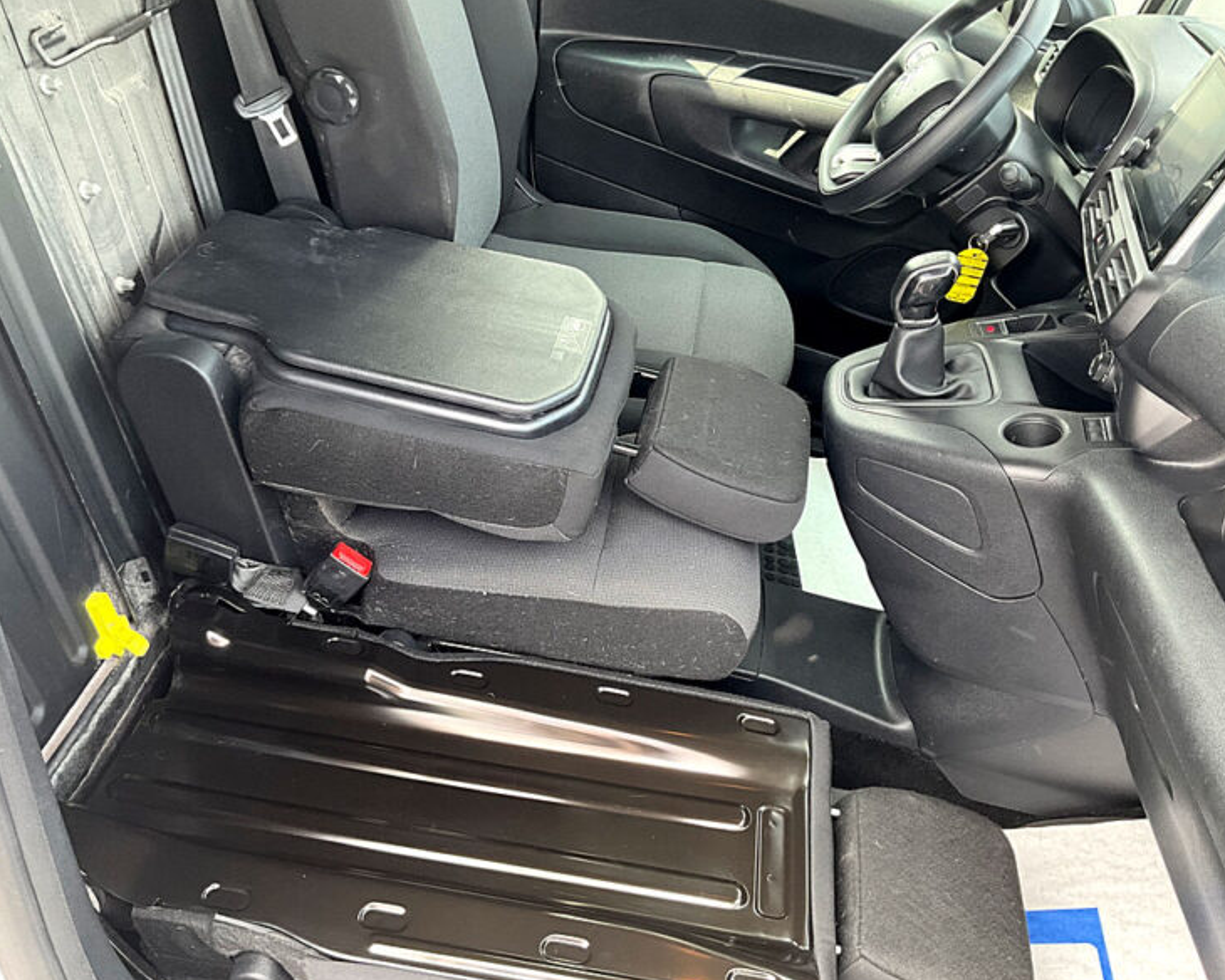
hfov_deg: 57.2
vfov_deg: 47.1
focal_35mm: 31
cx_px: 601
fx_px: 1124
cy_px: 498
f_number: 1.8
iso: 64
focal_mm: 3
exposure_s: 1/101
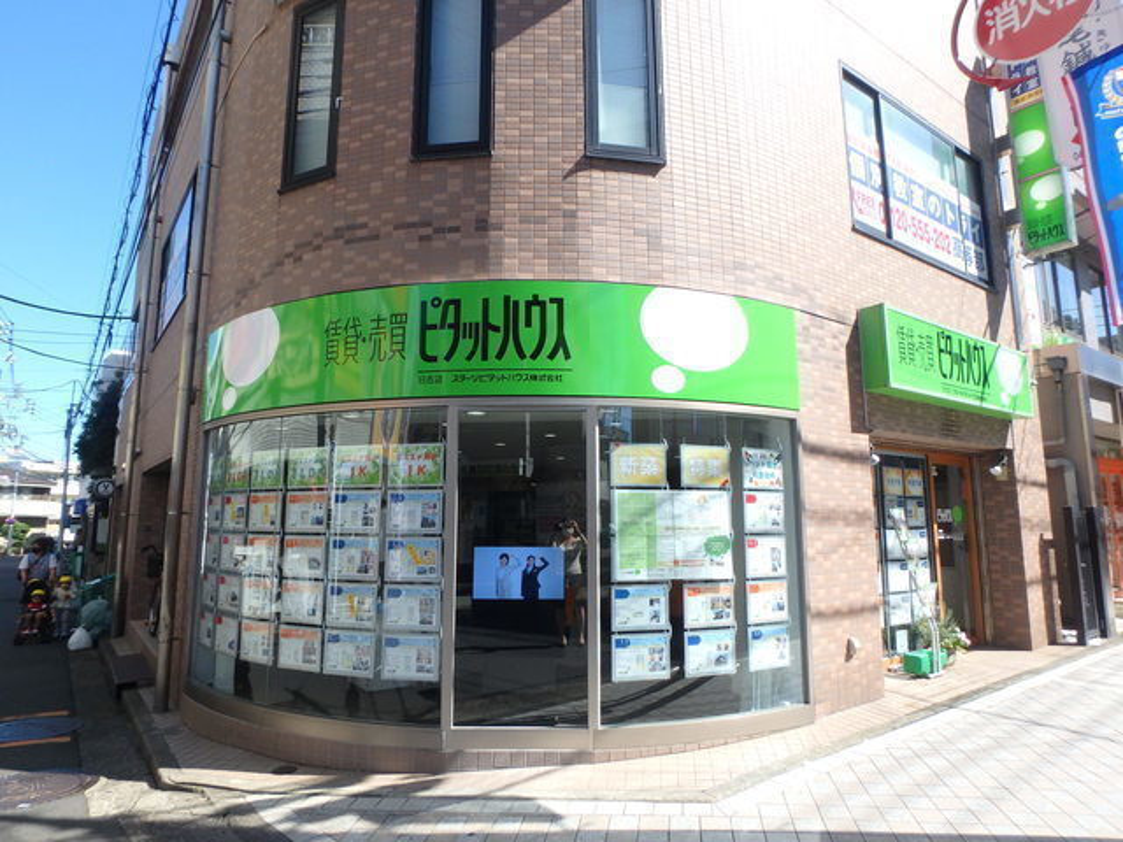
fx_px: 681
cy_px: 421
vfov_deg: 63.4
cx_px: 562
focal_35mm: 21
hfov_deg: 79.0
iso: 125
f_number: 3.5
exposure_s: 1/500
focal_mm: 3.7
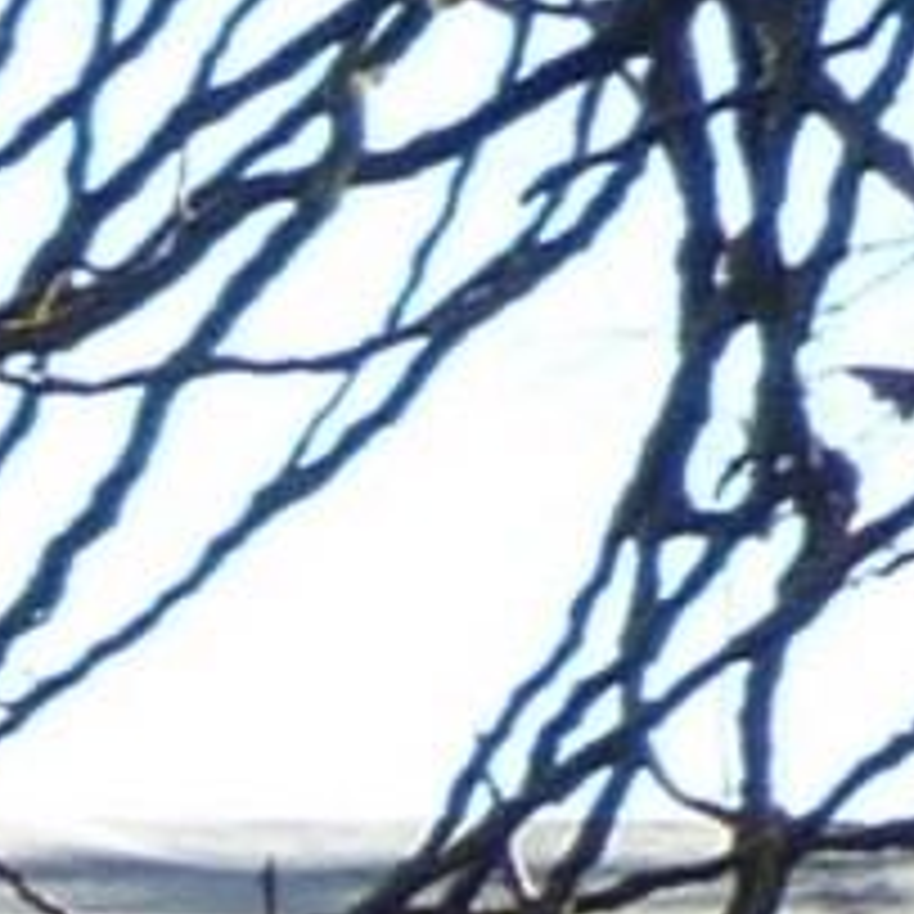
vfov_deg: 5.2
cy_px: 2760
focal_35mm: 318
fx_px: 9500
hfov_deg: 4.8
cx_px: -3242
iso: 80
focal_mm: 4.4
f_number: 2.8
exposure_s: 1/250
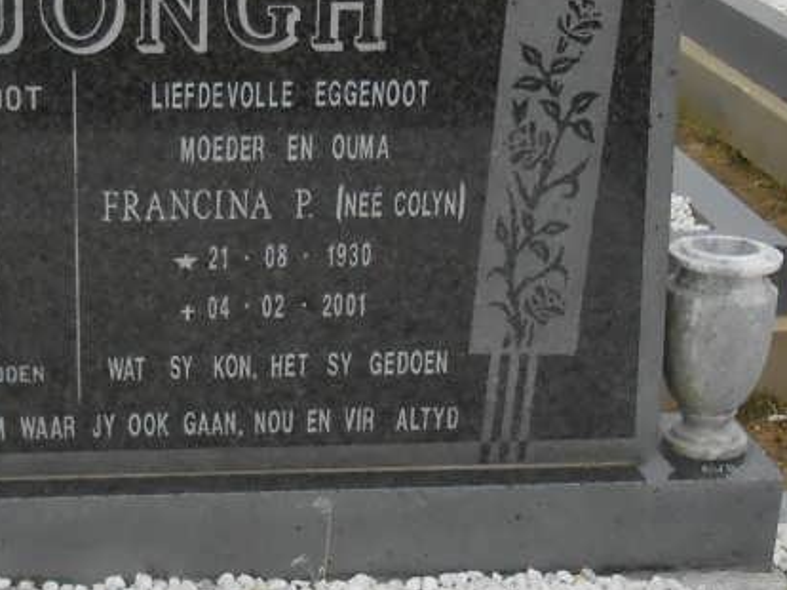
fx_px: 1977
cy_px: 466
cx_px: 154
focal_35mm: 87
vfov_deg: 16.8
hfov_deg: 22.2
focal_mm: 5.3
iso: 250
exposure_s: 1/250
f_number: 3.8
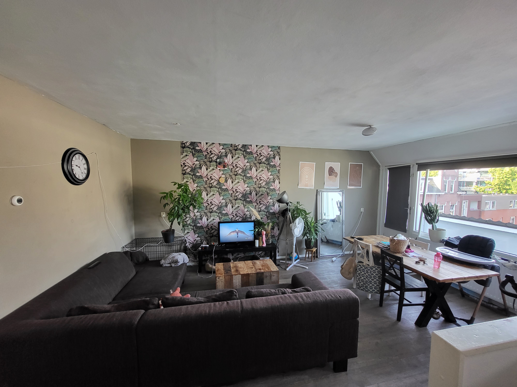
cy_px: 194
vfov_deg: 89.9
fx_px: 194
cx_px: 258
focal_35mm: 13
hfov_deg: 106.2
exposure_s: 1/50
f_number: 2.2
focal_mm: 1.74
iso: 160
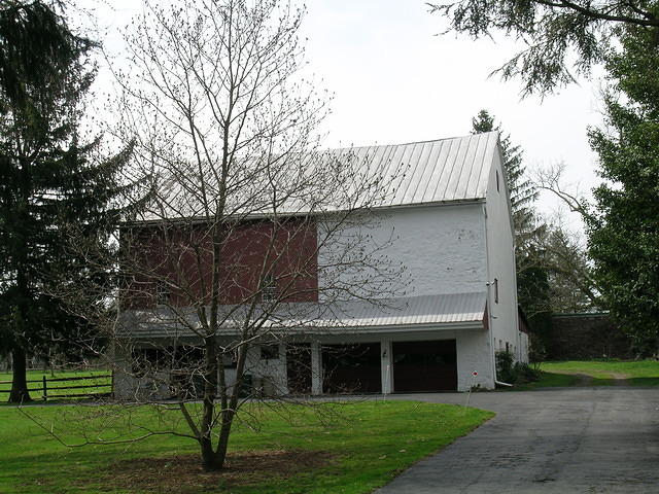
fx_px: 1009
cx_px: 330
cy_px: 247
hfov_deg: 36.2
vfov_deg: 27.5
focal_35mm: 53
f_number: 7.9
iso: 50
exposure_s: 1/168
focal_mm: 11.1
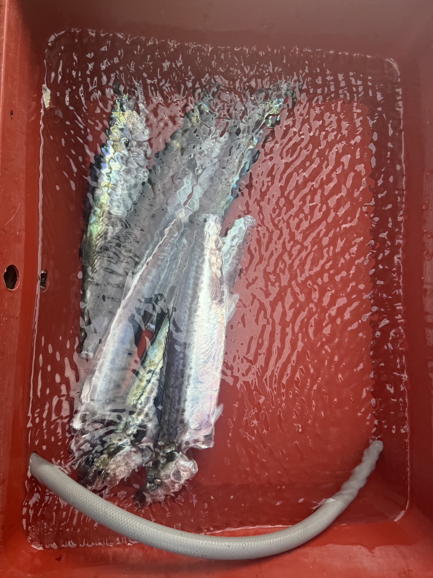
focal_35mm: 24
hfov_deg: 56.8
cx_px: 216
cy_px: 289
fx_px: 400
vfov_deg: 71.6
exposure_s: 1/354
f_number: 1.78
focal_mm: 6.76
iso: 80
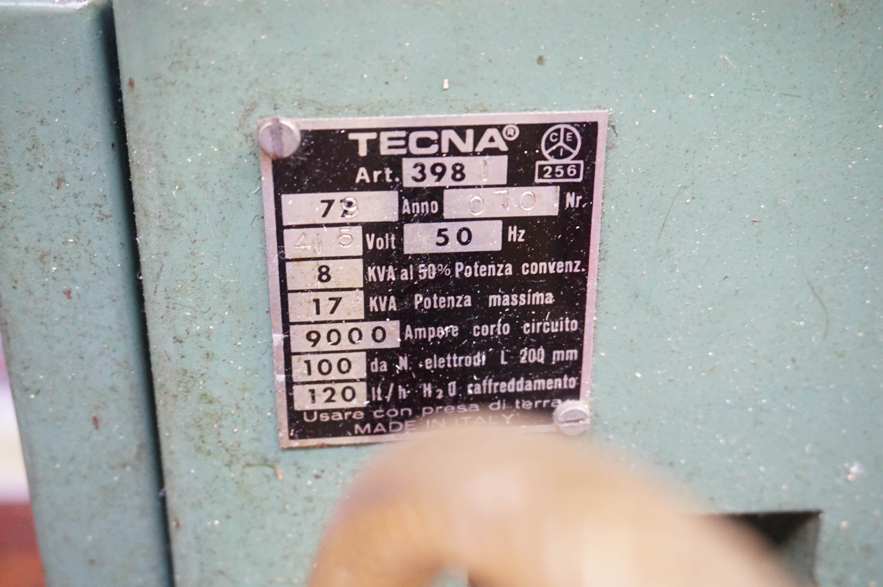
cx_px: 442
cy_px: 294
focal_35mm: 44
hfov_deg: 45.0
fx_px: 1066
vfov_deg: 30.8
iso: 3200
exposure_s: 1/40
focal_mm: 29
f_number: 4.5
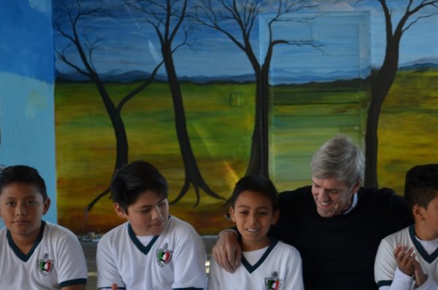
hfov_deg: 14.7
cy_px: 225
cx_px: 349
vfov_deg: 9.8
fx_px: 1686
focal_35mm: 139
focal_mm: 55
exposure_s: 1/40
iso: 100
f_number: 5.6
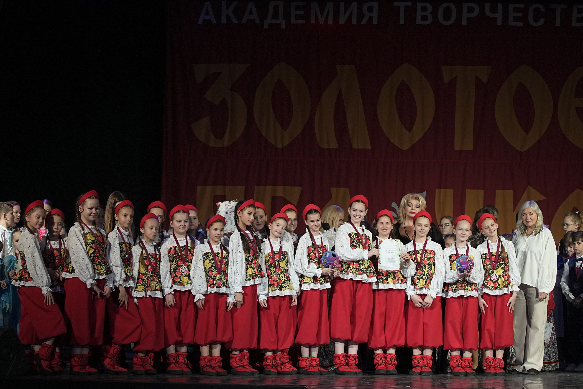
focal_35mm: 105
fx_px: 1700
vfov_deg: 13.0
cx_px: 292
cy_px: 194
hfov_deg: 19.5
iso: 2500
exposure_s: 1/400
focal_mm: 70
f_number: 4
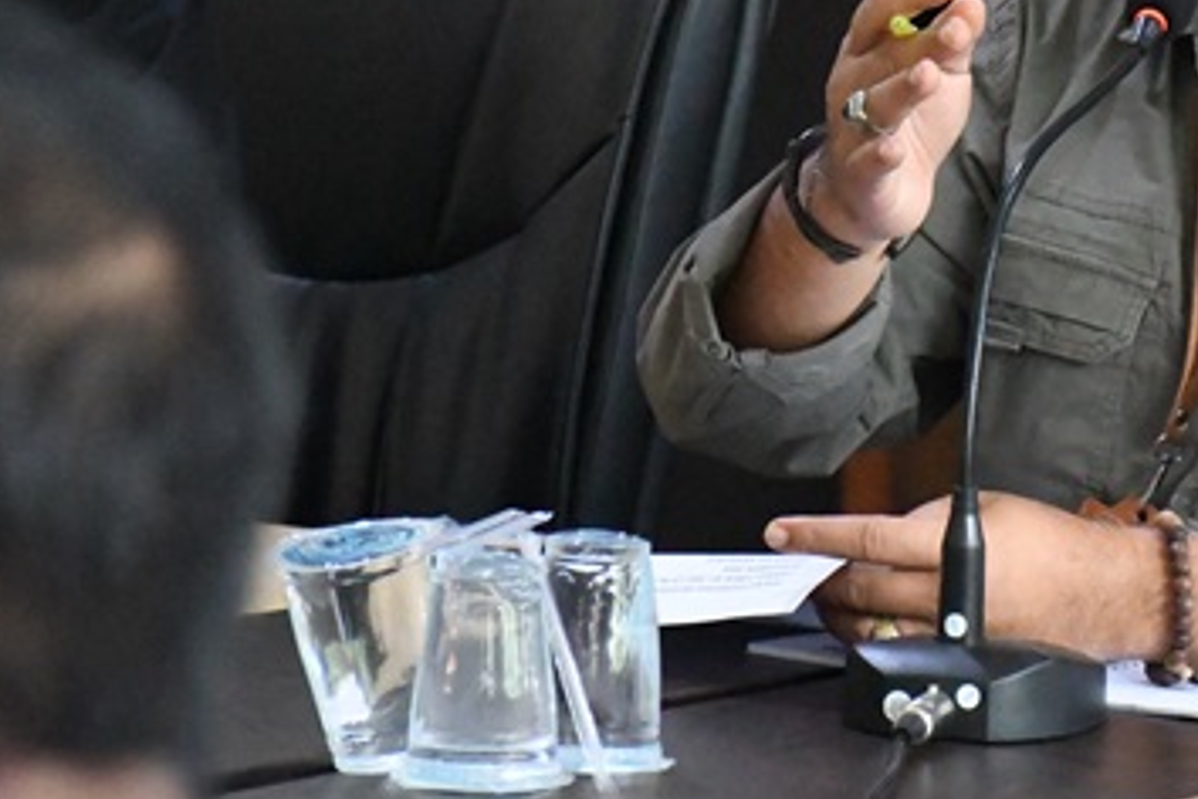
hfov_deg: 7.3
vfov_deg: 4.8
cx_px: 1118
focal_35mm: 283
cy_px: 37
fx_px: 9417
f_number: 5.6
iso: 20000
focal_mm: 80
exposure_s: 1/500
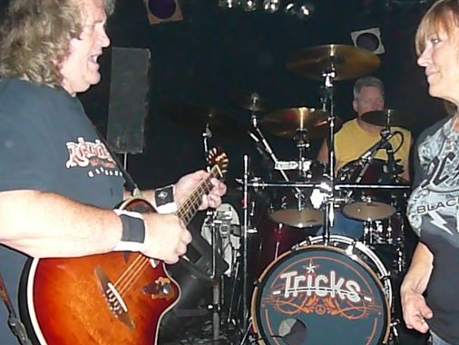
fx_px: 597
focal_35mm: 45
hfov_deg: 42.1
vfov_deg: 32.2
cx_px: 222
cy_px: 173
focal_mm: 5.2
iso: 800
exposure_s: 1/30
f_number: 2.8
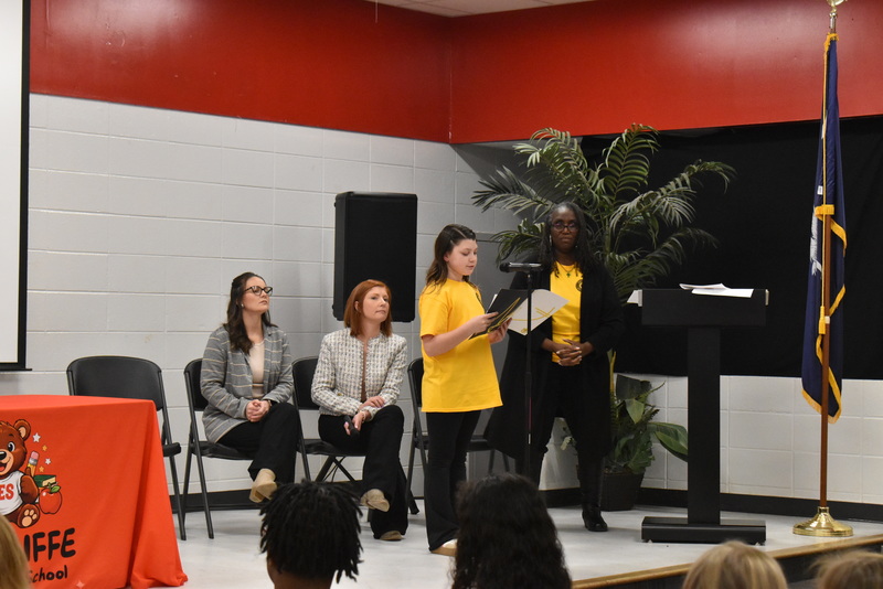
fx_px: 2024
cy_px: 294
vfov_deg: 16.6
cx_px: 442
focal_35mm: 82
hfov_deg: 24.6
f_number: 7.1
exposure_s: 1/100
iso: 4000
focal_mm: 55
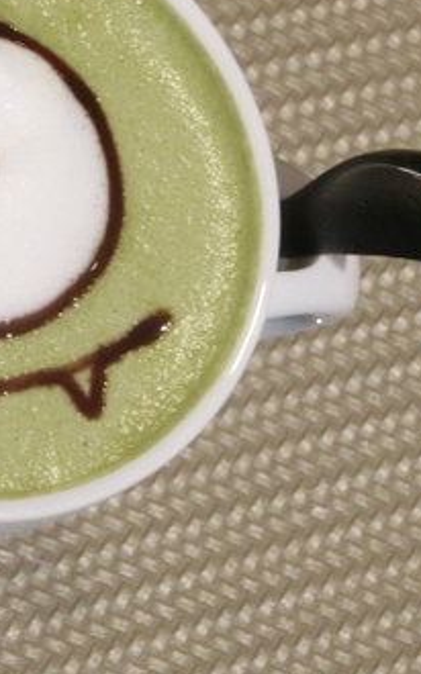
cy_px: 266
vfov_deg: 12.8
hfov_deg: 7.9
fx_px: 3013
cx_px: -16
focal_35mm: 164
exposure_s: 1/80
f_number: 5
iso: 800
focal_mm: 15.16
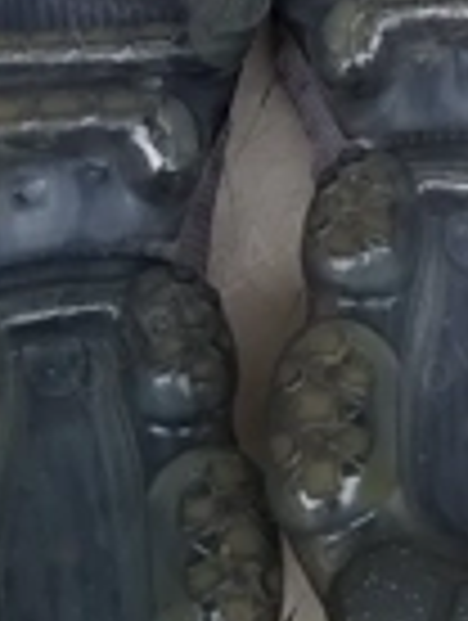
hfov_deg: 18.9
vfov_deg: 23.8
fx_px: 1402
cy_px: -9
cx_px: 297
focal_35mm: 78
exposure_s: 1/476
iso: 50
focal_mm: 3.93
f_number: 1.7
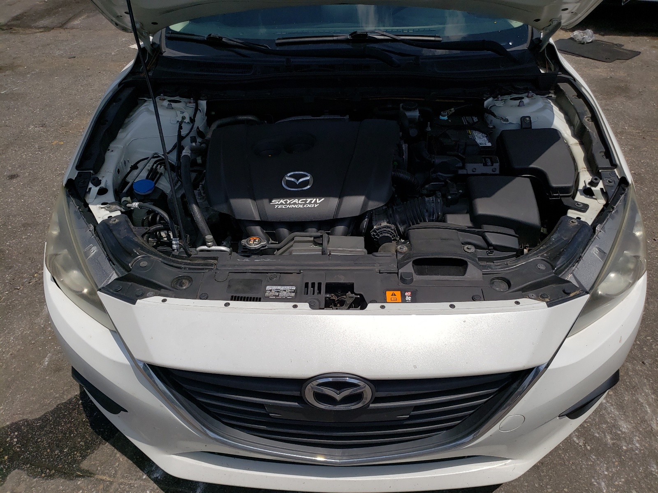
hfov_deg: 67.3
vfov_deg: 53.1
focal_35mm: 26
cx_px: 329
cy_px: 246
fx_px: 494
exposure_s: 1/10000
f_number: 1.5
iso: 50
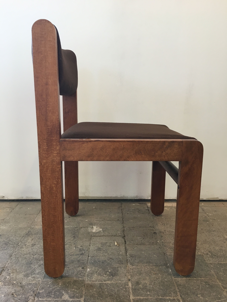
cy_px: 151
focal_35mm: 29
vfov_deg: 61.7
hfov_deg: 48.2
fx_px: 254
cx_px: 114
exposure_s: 1/33
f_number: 2.2
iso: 100
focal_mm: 4.15
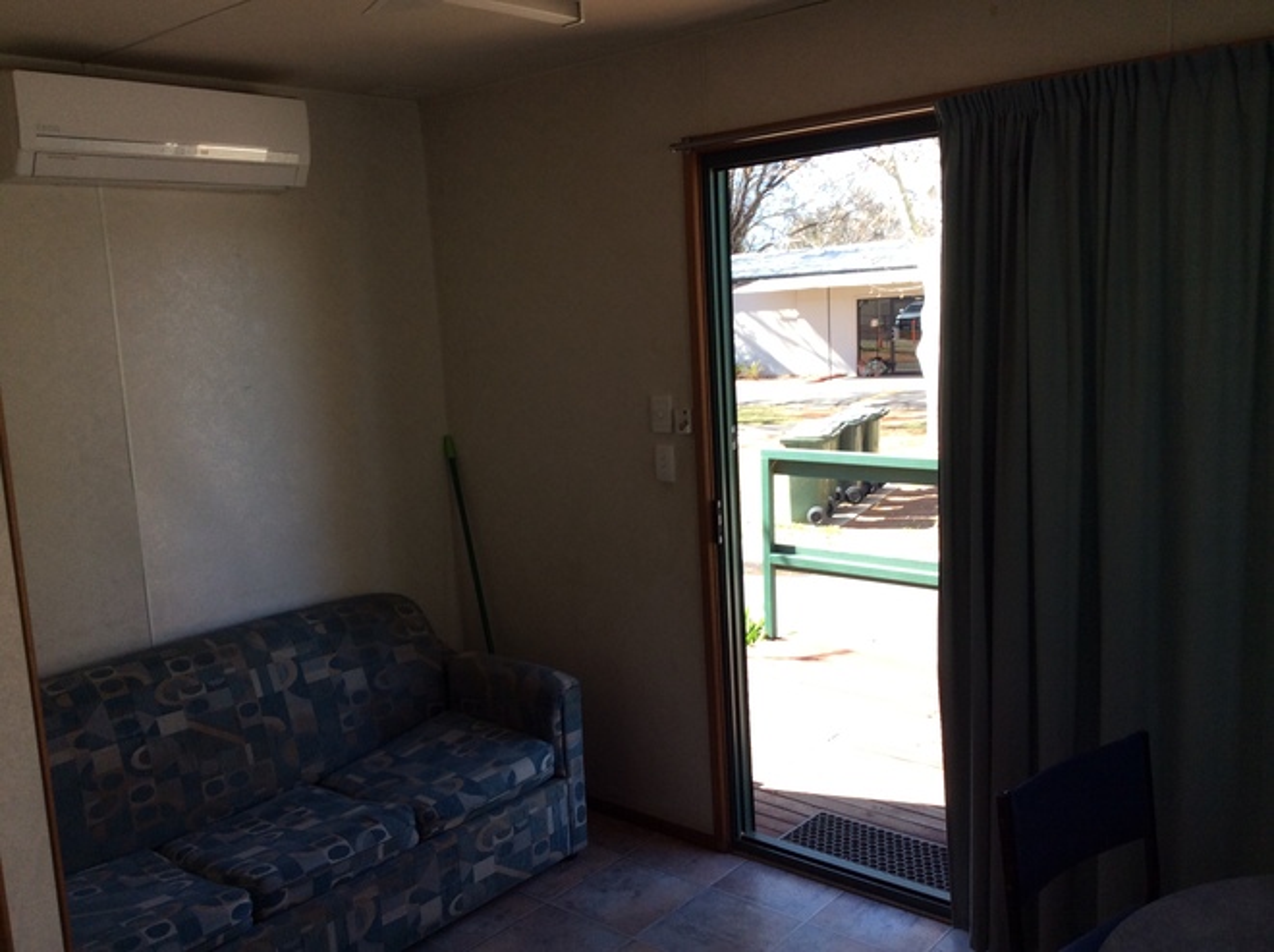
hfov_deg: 56.9
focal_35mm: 32
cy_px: 476
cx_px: 637
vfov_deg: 44.1
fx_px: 1176
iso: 32
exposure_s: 1/161
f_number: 2.4
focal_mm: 3.3
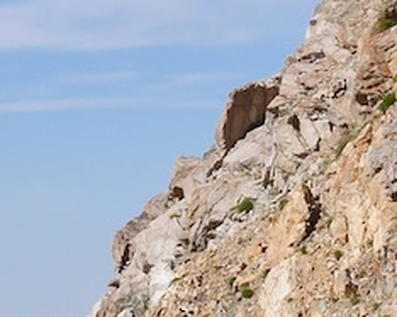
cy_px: 95
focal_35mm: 310
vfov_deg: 5.0
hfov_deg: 6.2
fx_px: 3641
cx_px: -83
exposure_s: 1/500
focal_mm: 29
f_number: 11
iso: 200
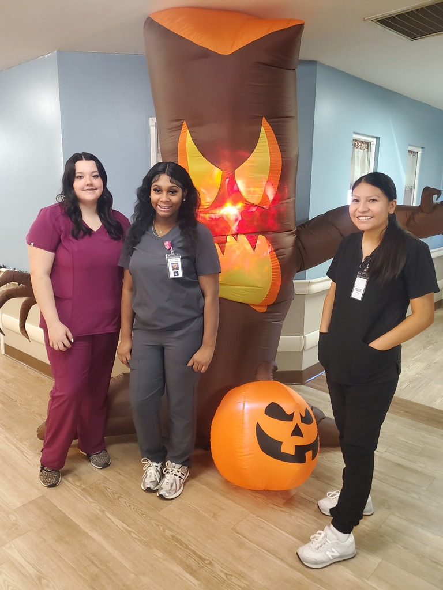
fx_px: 444
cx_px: 222
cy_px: 295
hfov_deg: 53.1
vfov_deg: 67.3
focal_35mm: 26
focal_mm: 4.3
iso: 320
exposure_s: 1/40
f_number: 1.5
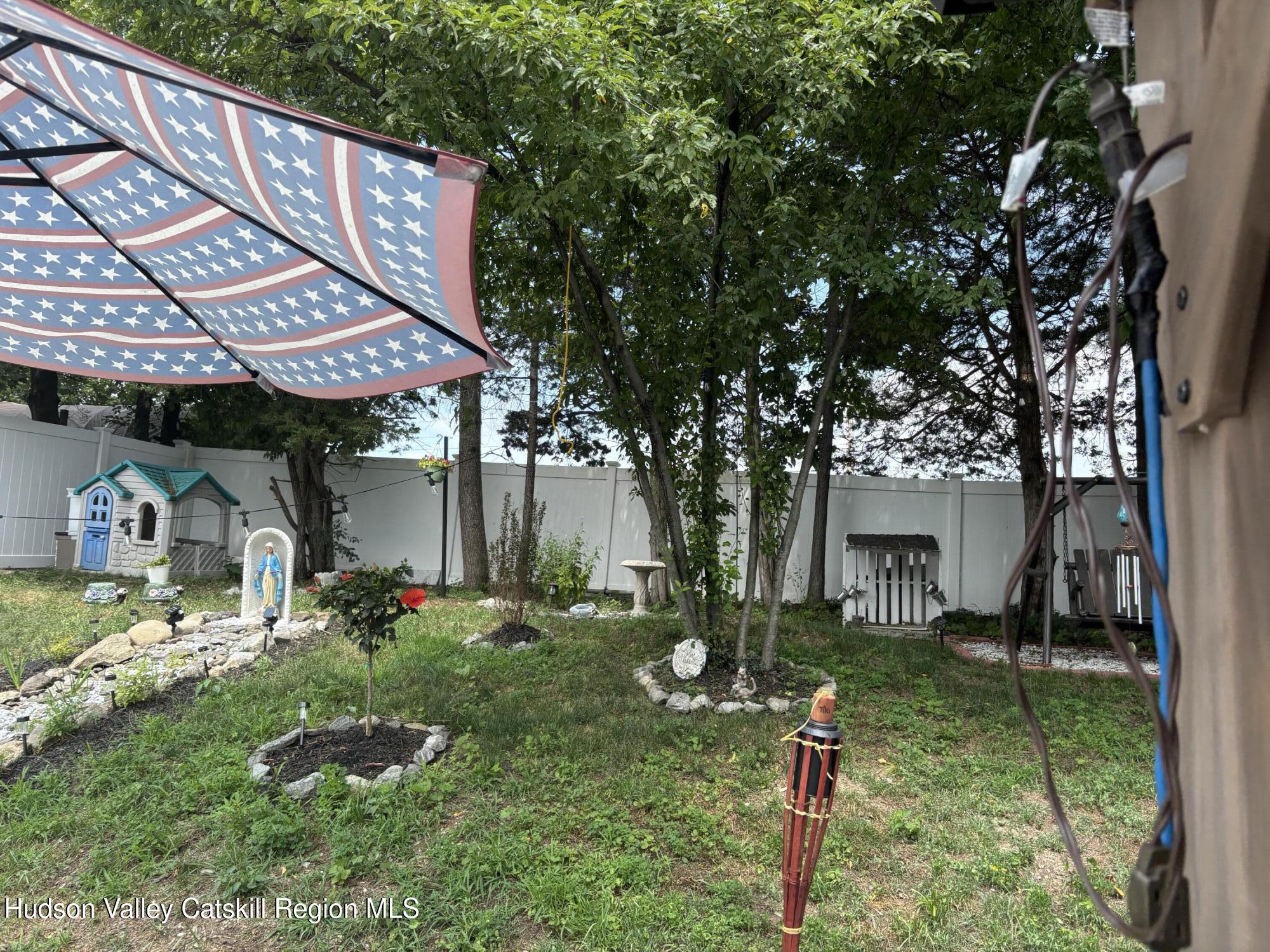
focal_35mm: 26
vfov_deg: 53.1
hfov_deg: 67.3
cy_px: 476
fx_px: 954
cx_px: 635
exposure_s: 1/811
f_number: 1.6
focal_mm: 5.96
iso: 50
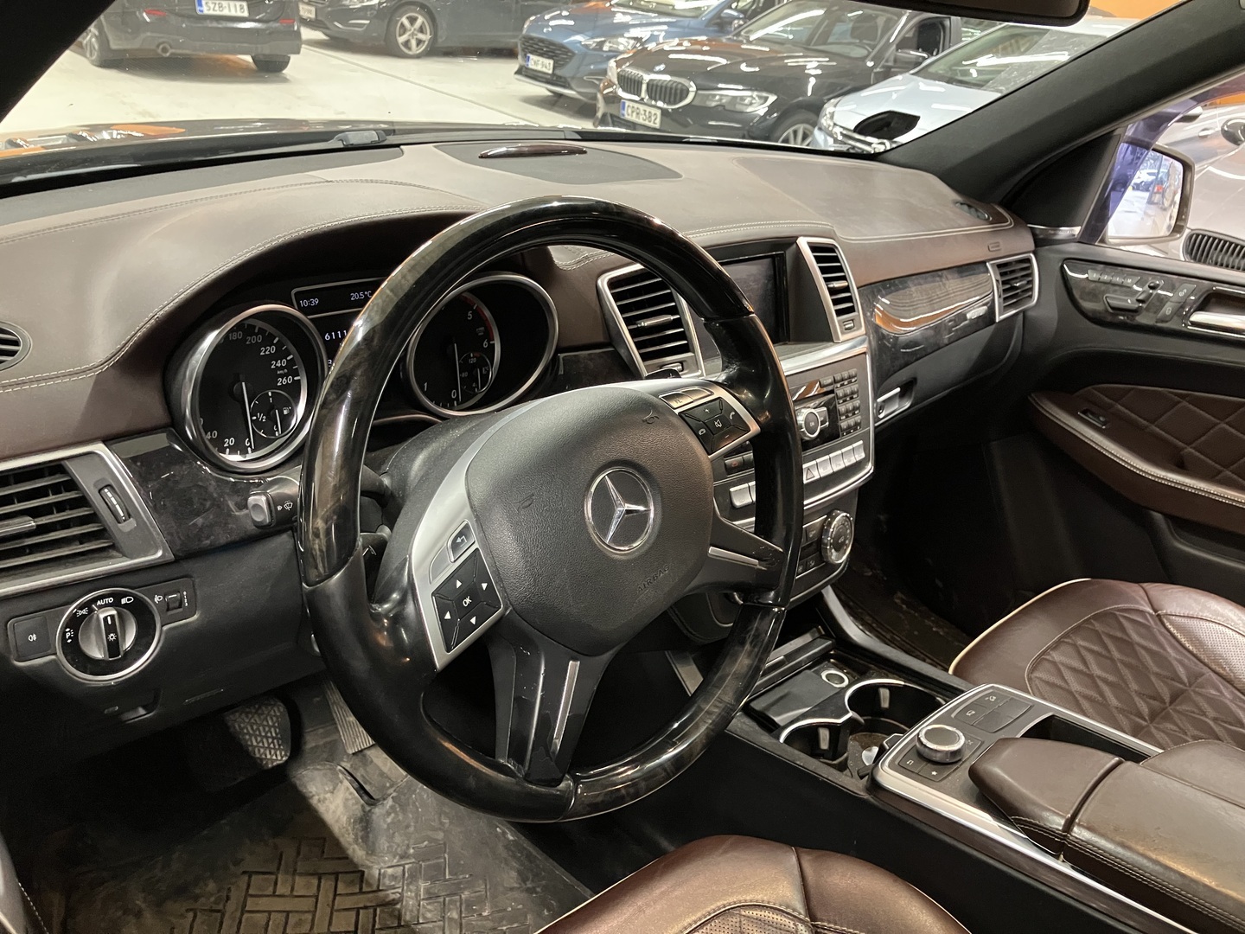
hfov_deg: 63.4
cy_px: 467
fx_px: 1007
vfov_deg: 49.7
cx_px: 622
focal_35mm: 28
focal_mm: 3.99
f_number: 1.8
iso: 400
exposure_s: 1/30
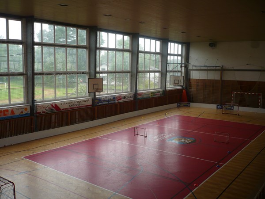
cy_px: 100
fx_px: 268
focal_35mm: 35
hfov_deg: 52.6
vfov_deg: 40.7
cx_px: 132
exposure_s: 1/80
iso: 100
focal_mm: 5.8
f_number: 2.8
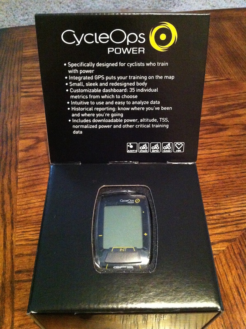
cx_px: 123
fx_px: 332
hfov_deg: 40.6
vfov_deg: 52.7
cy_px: 164
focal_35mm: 35
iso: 1000
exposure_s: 1/15
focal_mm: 3.85
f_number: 2.8
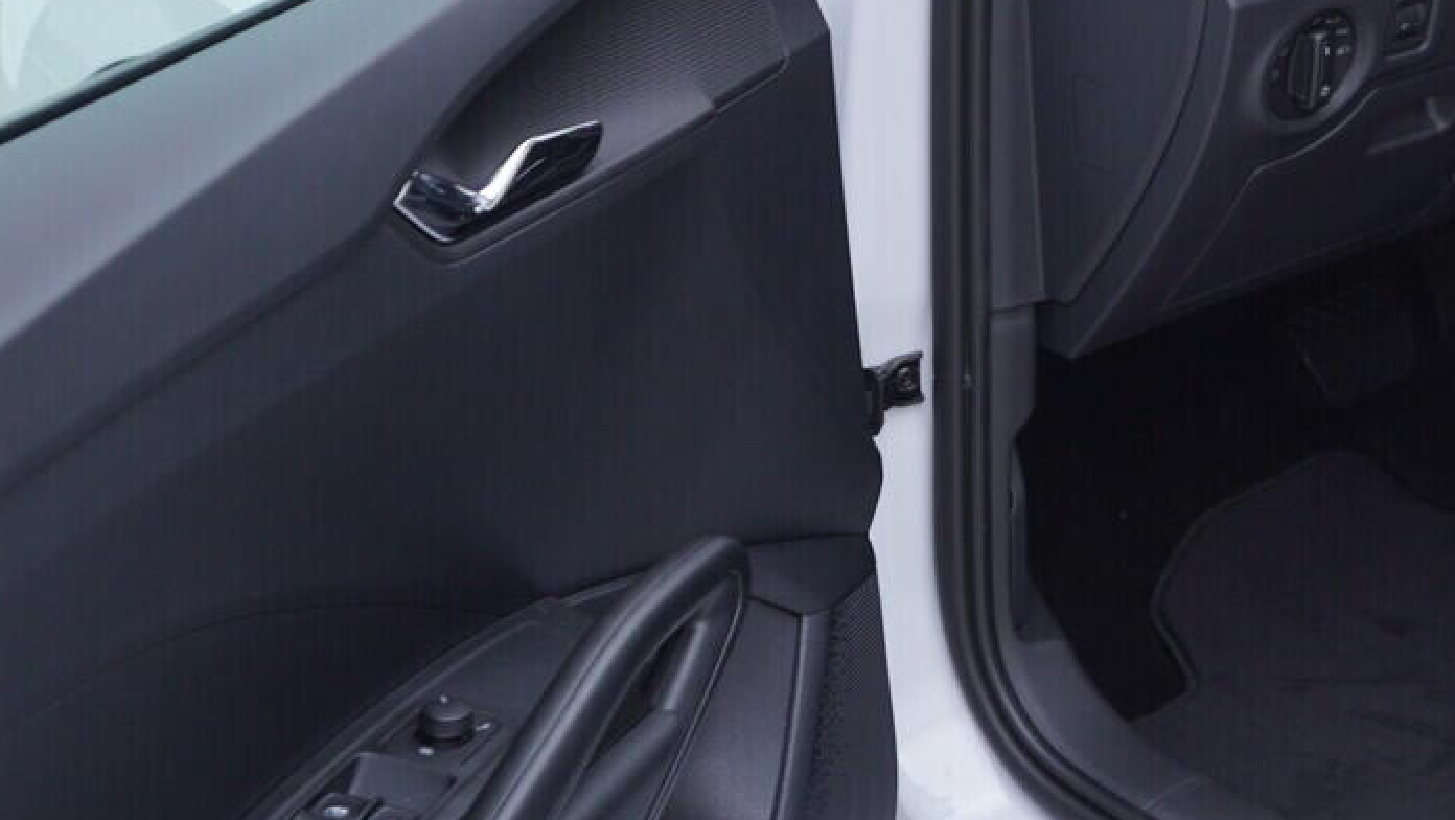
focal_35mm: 78
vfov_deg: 15.2
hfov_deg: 25.6
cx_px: 1497
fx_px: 3010
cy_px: -10
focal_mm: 24
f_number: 3.2
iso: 125
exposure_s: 1/50
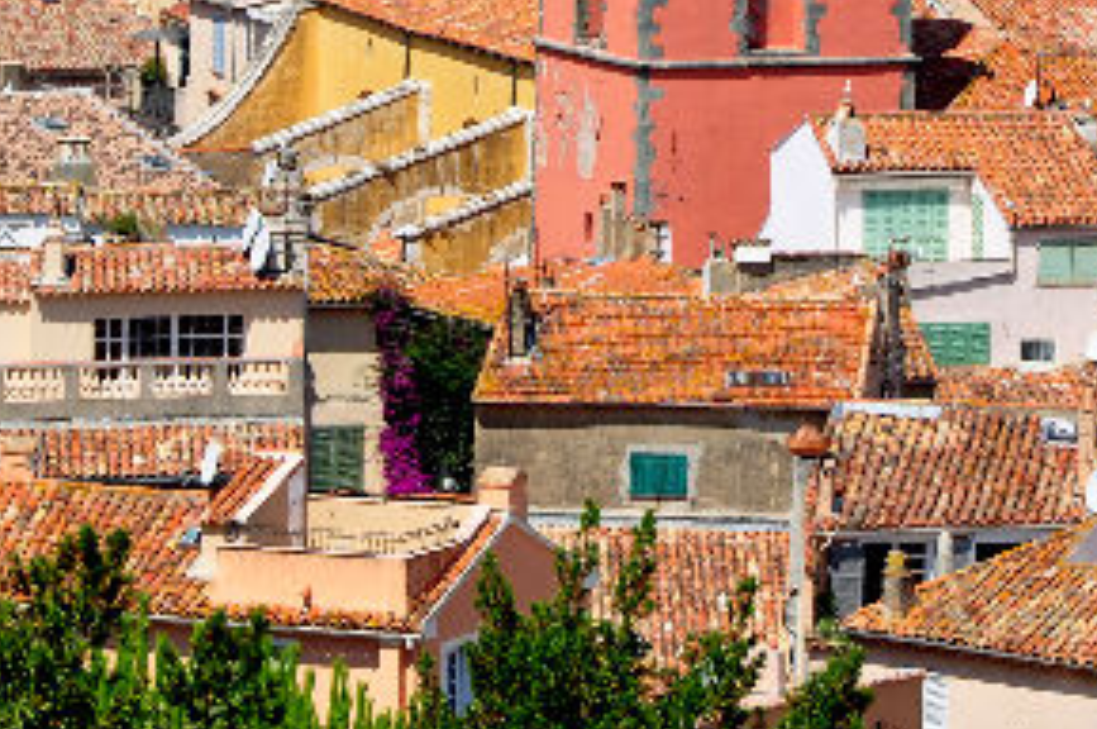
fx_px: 12244
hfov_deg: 5.1
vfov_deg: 3.4
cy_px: 8
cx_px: 581
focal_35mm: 402
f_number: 11
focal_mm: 105
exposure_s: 1/400
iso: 200
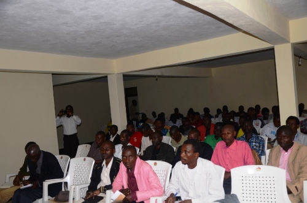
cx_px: 154
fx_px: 281
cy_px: 102
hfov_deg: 57.3
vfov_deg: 39.8
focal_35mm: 33
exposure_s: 1/60
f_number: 3.8
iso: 100
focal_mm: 22
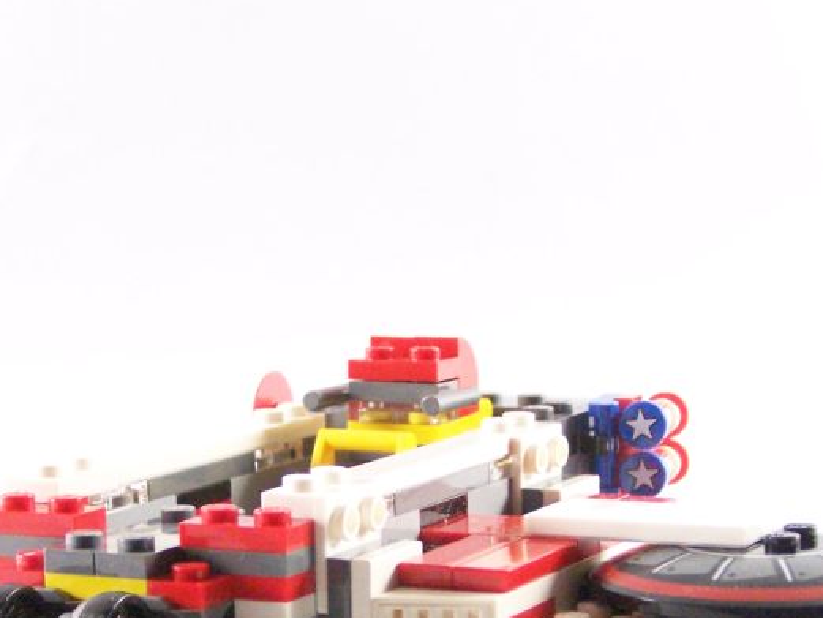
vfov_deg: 12.7
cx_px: 417
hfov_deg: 17.0
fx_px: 2759
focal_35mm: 116
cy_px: 499
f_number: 3.1
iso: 400
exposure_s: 1/60
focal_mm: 9.8
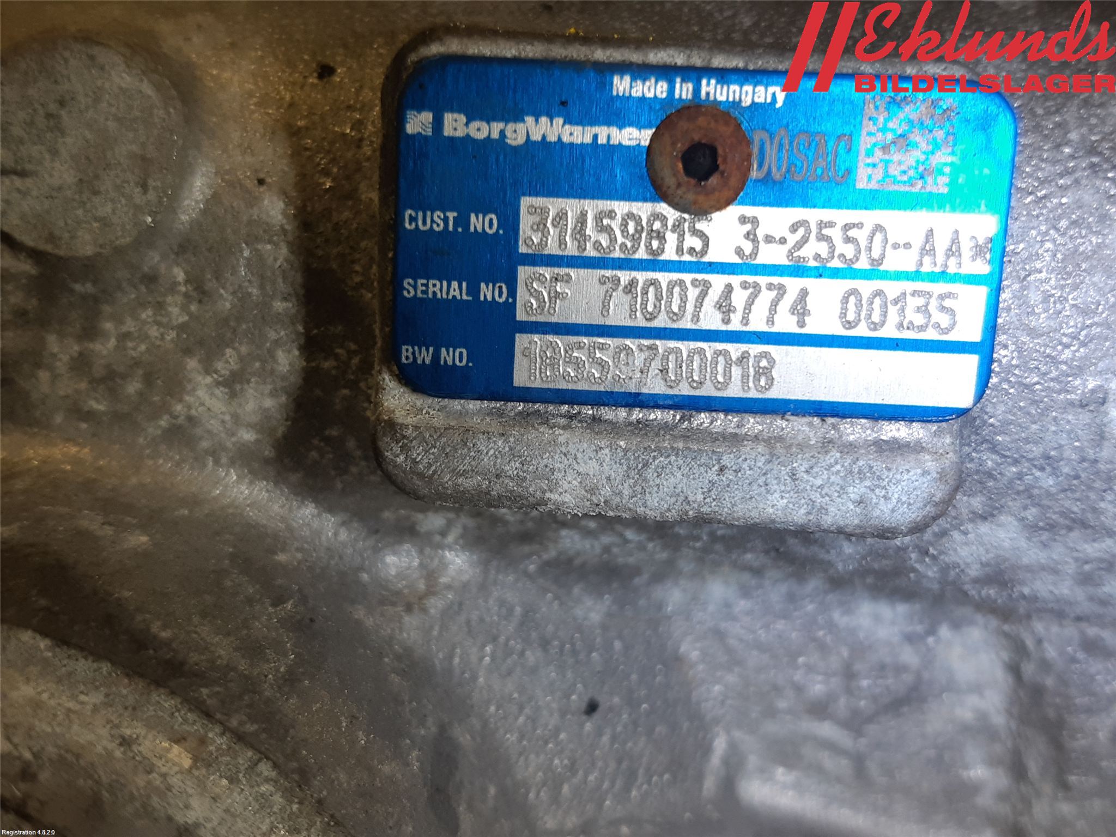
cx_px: 558
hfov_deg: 67.3
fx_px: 838
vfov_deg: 53.1
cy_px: 418
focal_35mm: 26
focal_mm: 3.93
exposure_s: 1/158
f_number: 1.7
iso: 40
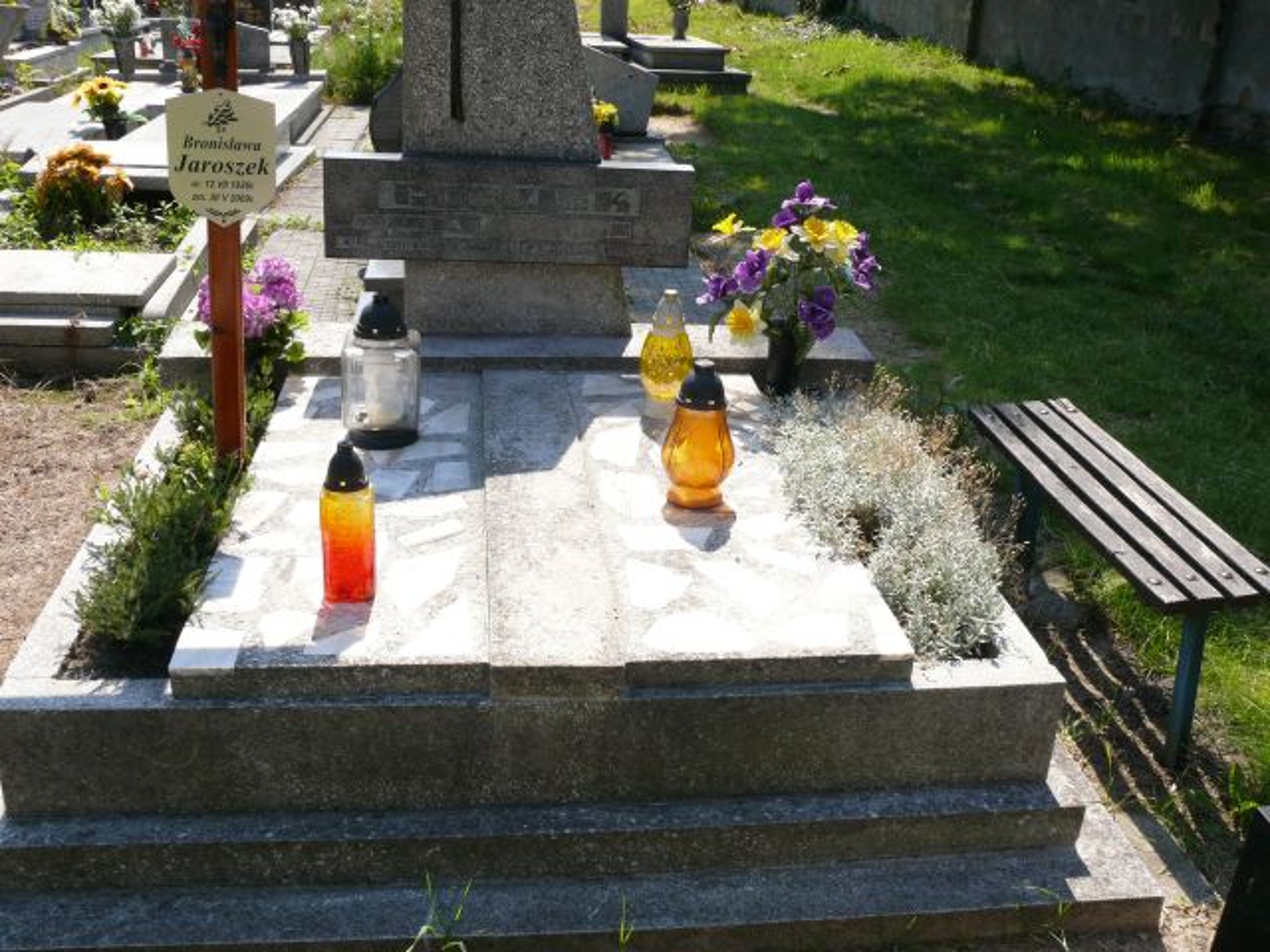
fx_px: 1284
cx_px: 635
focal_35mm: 35
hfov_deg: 52.6
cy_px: 476
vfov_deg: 40.7
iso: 100
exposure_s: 1/250
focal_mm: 7.4
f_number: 5.6
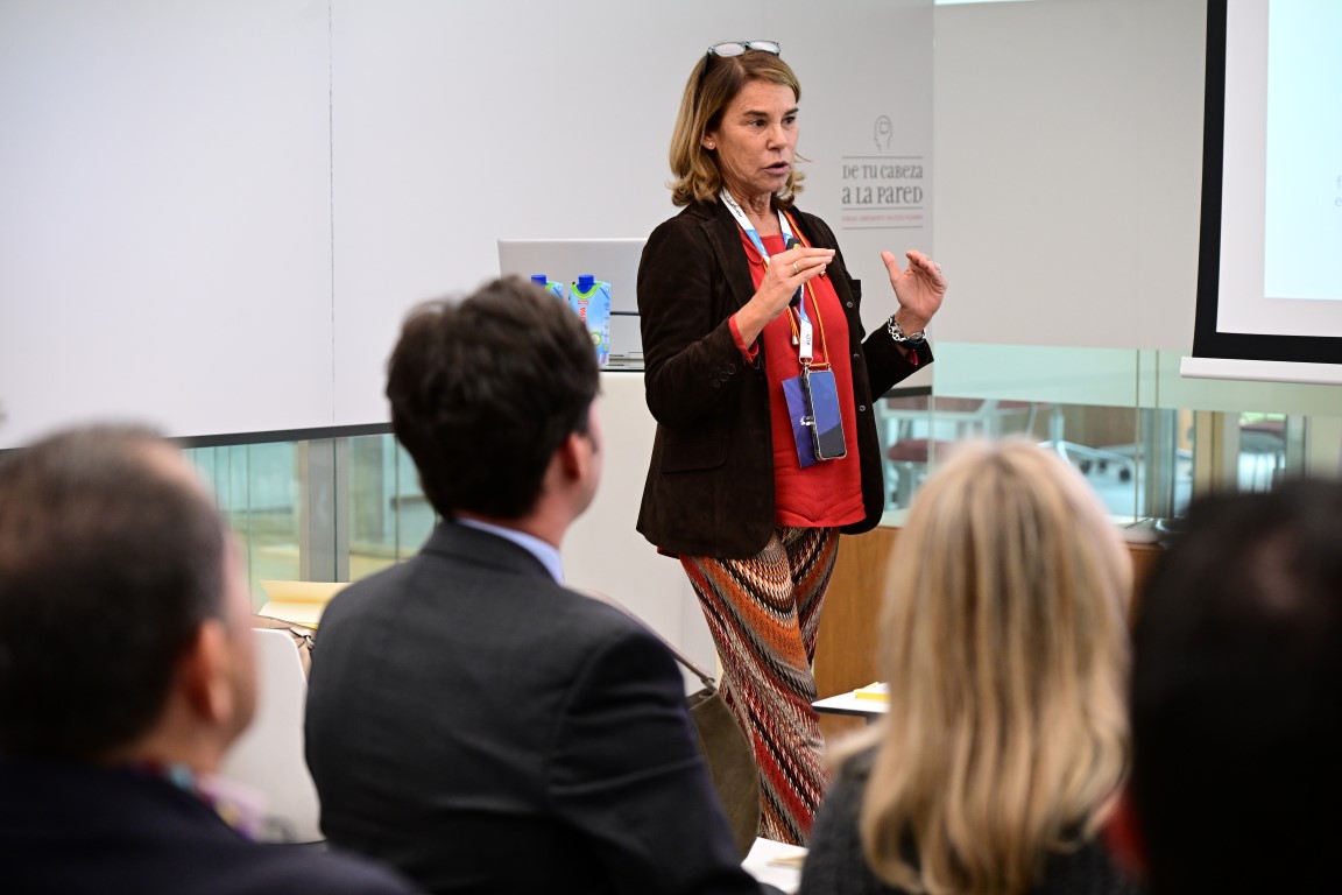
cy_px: 448
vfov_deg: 16.1
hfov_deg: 23.9
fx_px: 3168
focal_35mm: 85
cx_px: 671
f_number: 4
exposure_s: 1/250
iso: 2500
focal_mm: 85
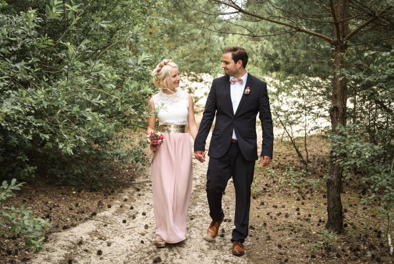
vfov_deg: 27.0
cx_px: 197
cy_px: 132
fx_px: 548
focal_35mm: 50
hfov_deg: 39.6
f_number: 4.5
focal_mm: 50
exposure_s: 1/160
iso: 100
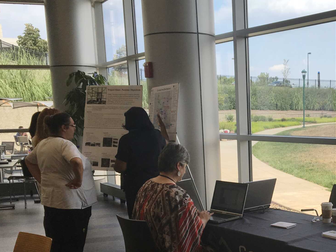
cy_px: 186
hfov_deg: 36.1
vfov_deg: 28.2
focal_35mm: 51
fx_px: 495
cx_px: 276
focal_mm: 4.15
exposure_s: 1/303
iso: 25
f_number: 2.2
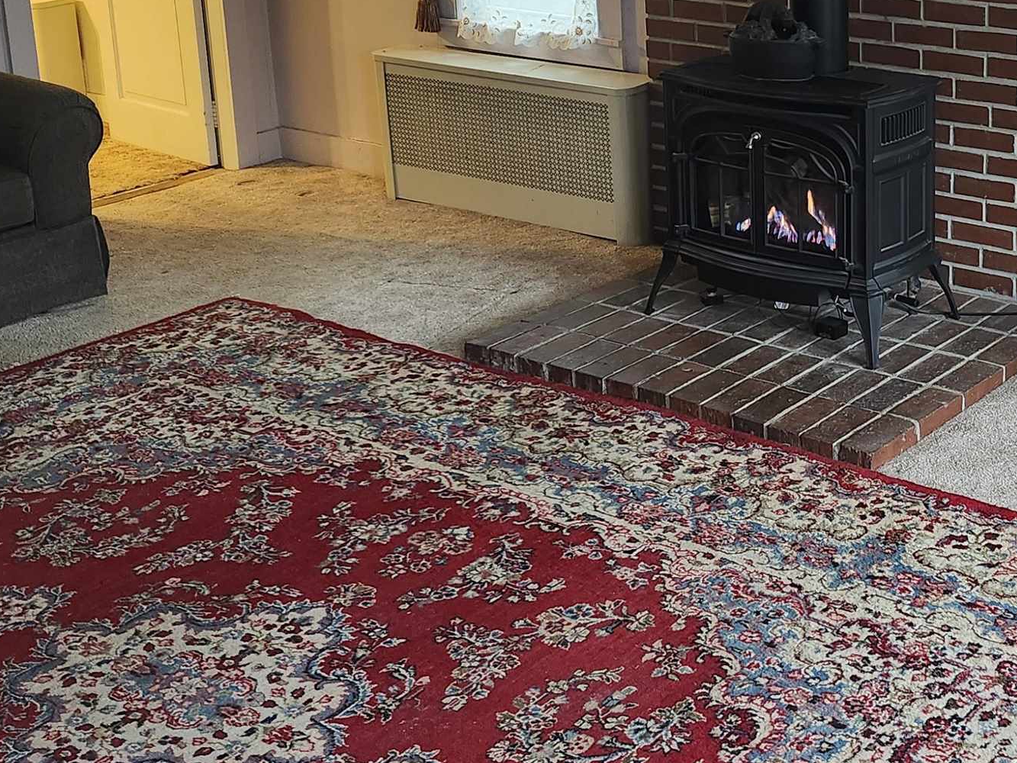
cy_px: 166
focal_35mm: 53
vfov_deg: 27.1
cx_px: 845
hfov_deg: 34.8
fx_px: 1557
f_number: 1.8
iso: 500
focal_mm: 5.54
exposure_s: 1/40
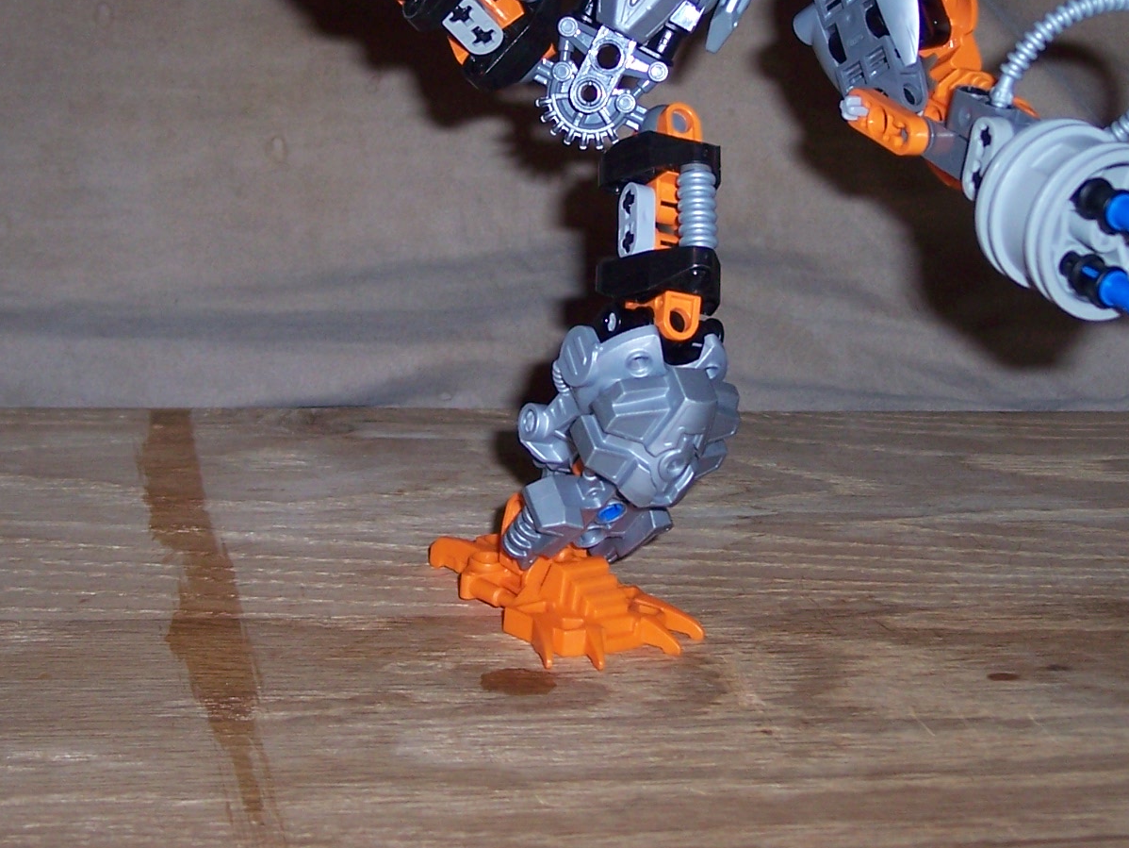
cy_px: 183
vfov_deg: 19.5
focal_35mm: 75
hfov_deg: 26.0
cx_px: 543
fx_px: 2447
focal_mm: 8
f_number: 2.8
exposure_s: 1/60
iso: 100
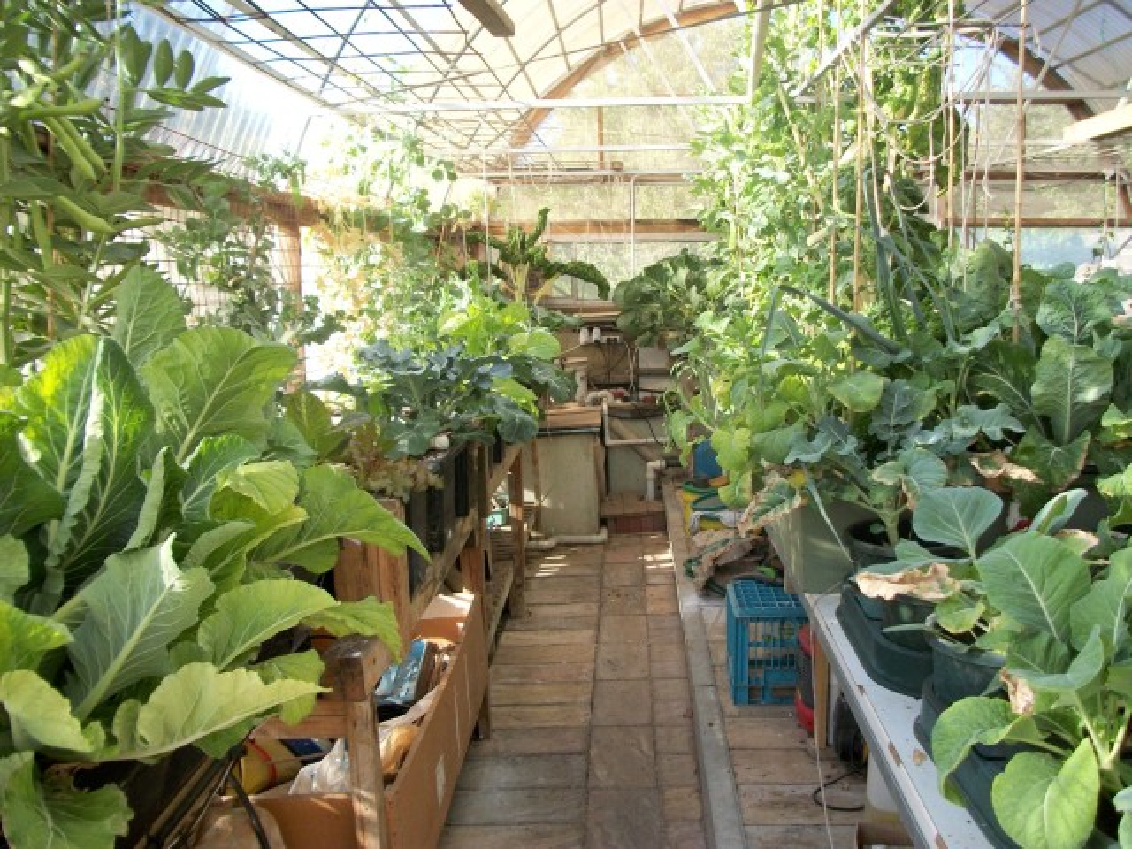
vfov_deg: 44.2
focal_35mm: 32
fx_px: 1046
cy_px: 424
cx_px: 566
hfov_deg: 56.8
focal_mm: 5.7
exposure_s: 1/160
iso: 80
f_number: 2.9
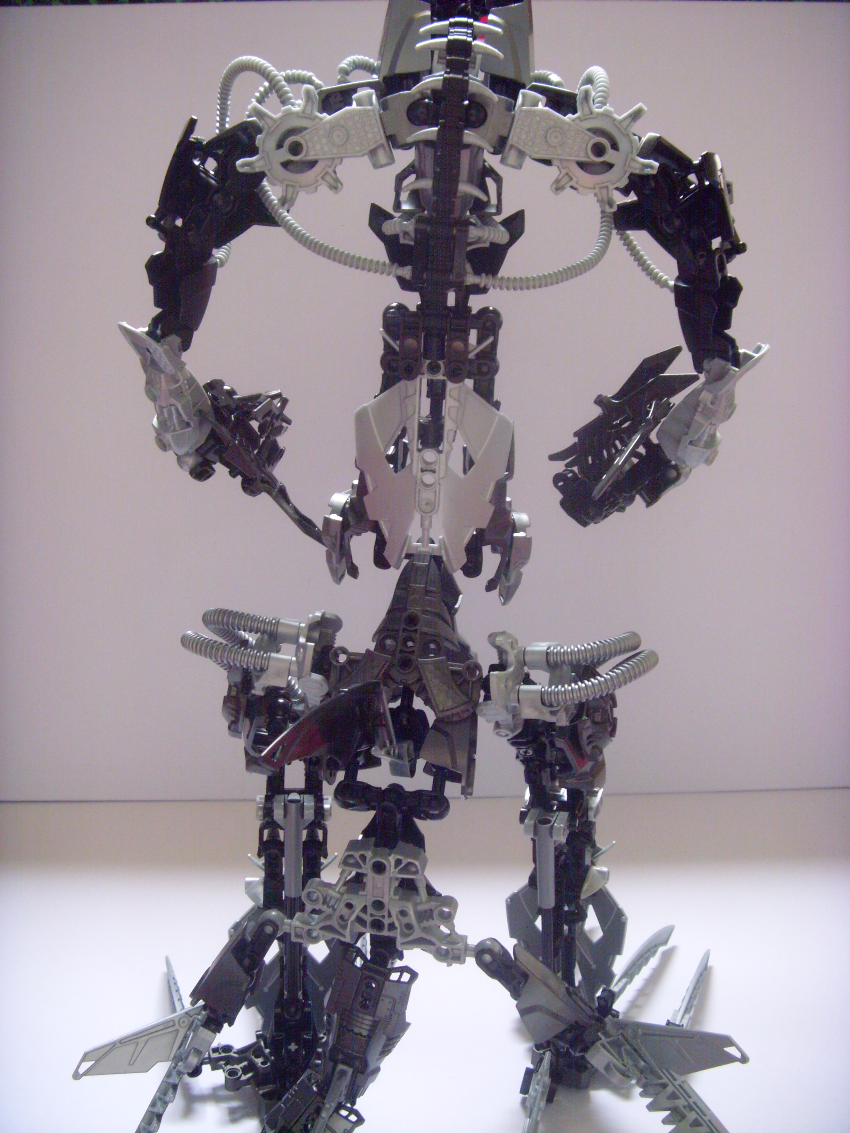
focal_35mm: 31
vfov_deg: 58.4
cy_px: 566
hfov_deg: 45.4
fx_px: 1015
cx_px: 425
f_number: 3.5
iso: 300
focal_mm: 6.3
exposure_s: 1/11
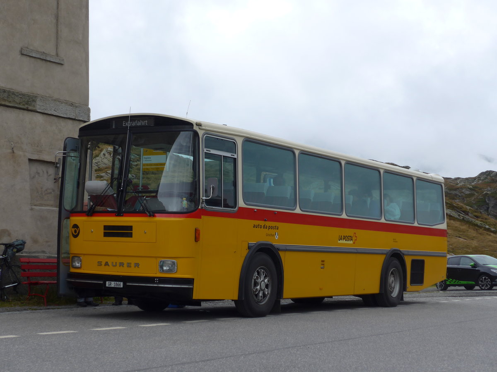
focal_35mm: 66
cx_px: 248
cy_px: 186
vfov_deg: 22.3
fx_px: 948
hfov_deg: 29.4
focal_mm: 13.4
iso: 80
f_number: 3.9
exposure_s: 1/320
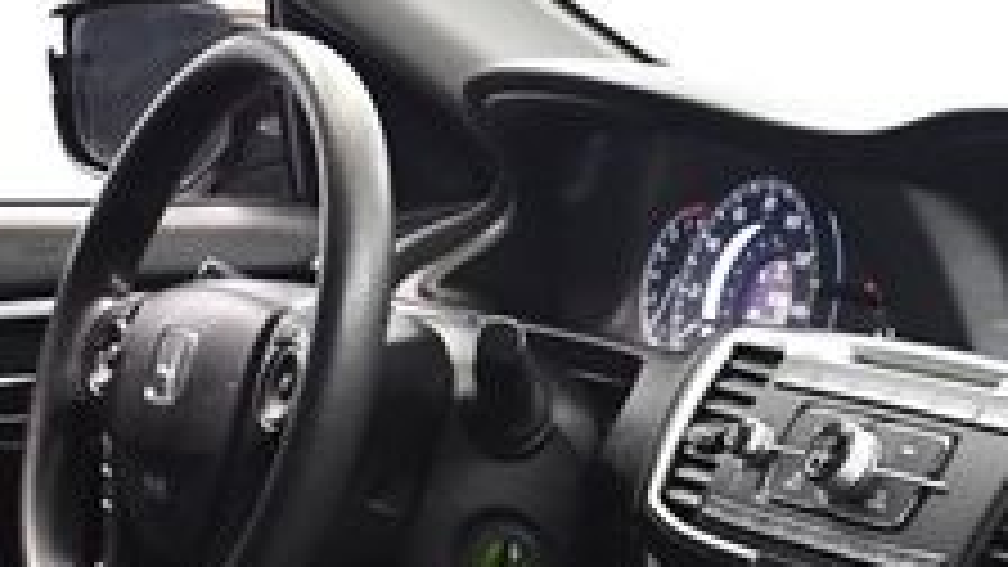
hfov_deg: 16.6
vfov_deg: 9.5
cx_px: 1080
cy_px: 698
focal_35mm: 126
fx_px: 3368
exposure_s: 1/60
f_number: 3.8
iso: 3200
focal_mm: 21
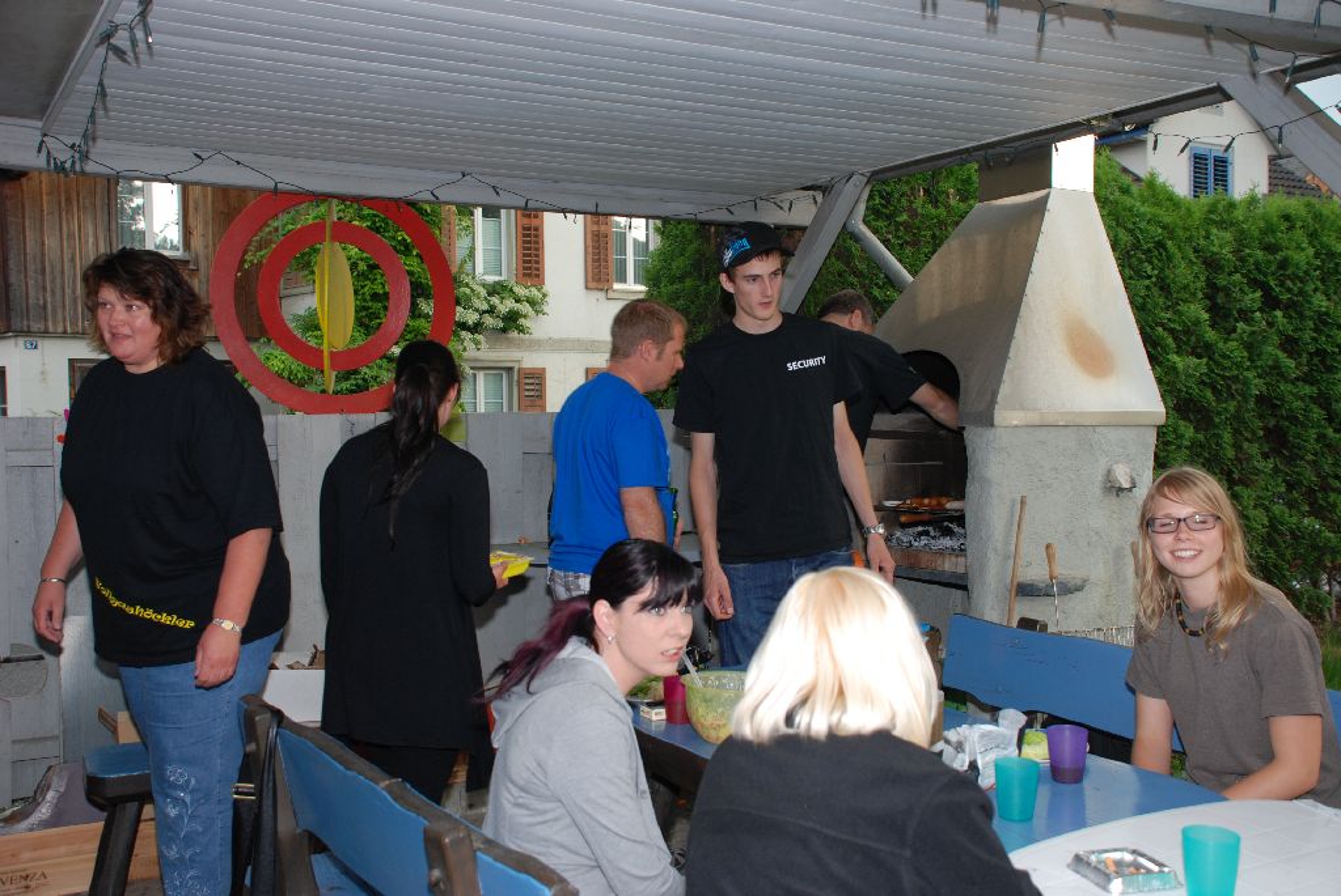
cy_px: 448
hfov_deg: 53.1
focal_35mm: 36
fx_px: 1342
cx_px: 670
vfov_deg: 37.0
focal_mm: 24
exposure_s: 1/60
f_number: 4
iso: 200
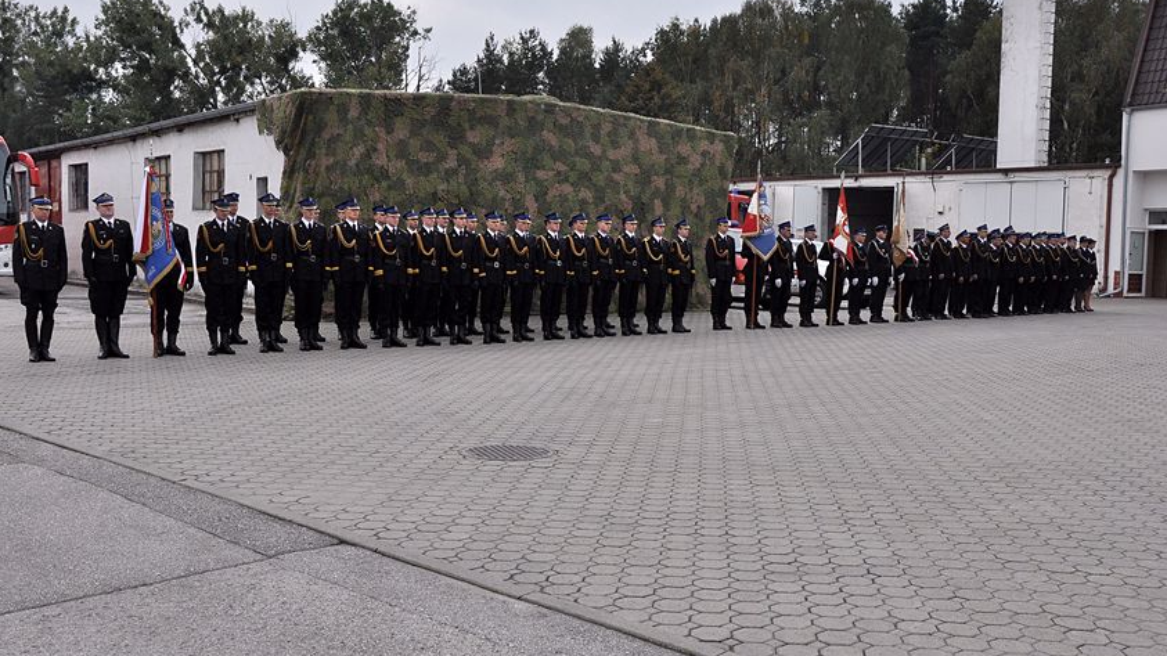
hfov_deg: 52.8
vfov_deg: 31.2
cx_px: 586
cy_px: 307
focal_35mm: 38
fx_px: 1176
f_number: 11
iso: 500
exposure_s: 1/500
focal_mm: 24
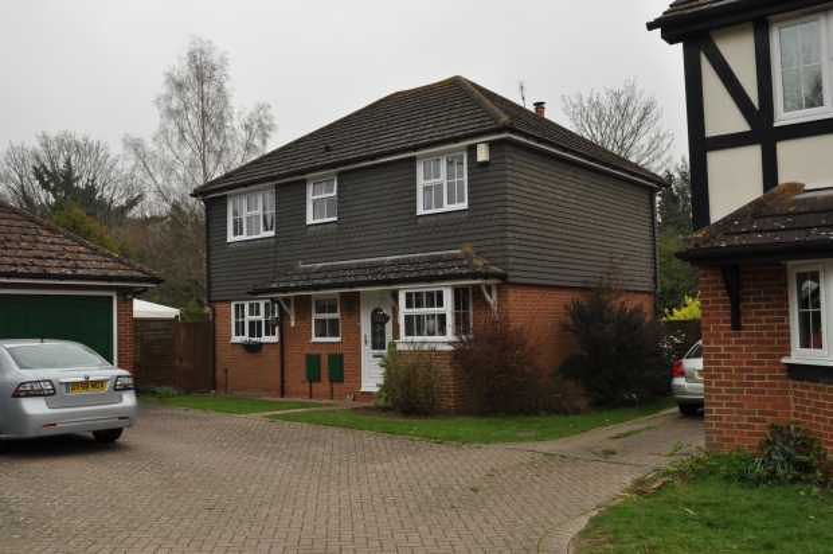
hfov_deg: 57.3
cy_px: 277
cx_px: 416
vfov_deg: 39.9
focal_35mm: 33
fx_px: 763
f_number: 11
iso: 200
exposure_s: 1/100
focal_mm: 22
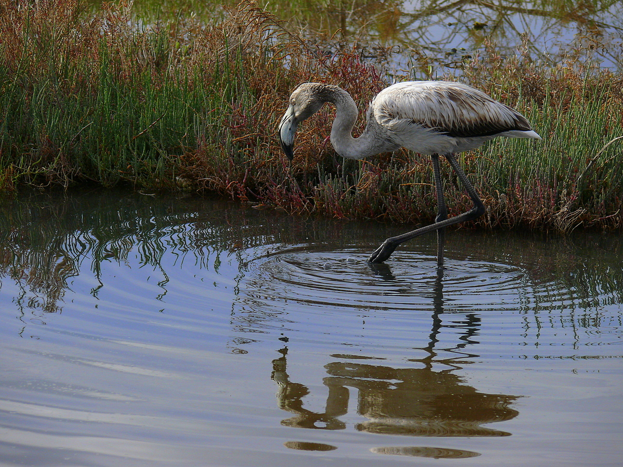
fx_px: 5093
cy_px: 234
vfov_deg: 5.3
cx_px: 312
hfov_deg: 7.0
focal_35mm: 283
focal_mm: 59.7
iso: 100
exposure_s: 1/800
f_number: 5
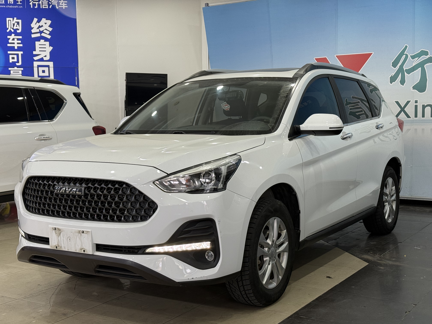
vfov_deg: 30.3
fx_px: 599
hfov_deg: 39.7
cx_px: 216
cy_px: 162
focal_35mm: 48
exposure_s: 1/50
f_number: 1.78
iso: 80
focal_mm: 6.76
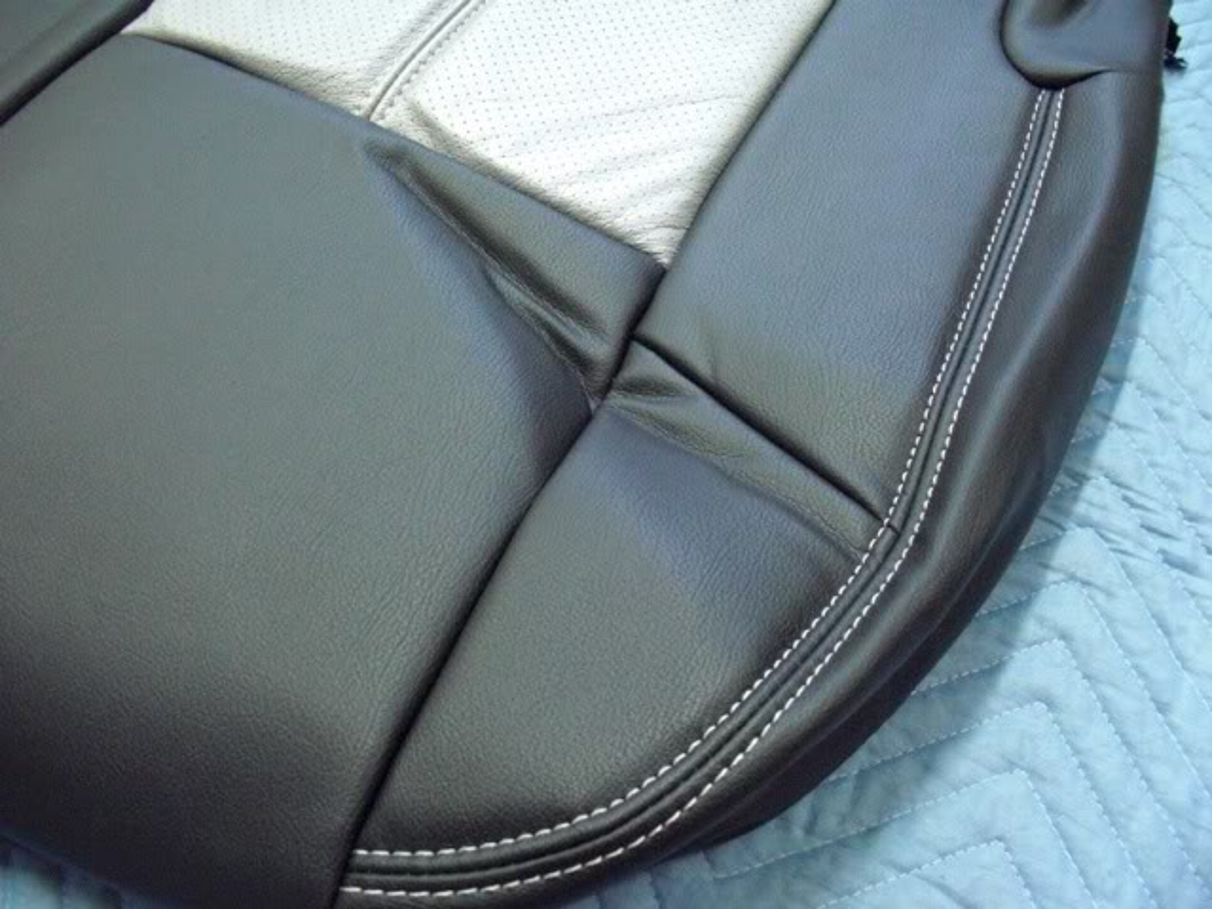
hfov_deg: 51.4
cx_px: 606
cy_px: 454
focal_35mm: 36
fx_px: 1260
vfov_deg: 39.6
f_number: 2.8
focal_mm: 6.3
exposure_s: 1/80
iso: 800
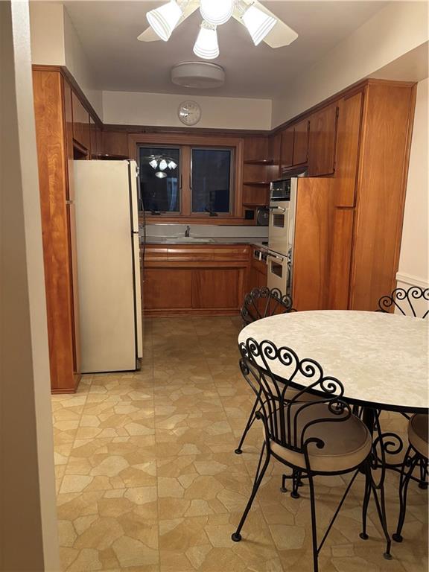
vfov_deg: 67.3
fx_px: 430
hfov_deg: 53.1
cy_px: 286
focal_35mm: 26
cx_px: 214
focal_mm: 5.96
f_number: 1.6
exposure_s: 1/60
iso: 500
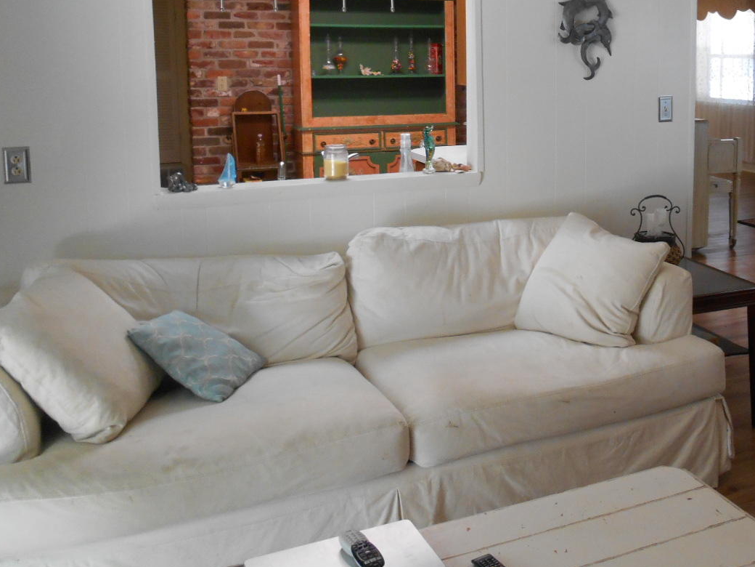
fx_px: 872
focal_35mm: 40
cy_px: 146
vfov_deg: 35.2
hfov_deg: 45.8
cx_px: 529
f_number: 3.4
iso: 280
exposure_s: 1/30
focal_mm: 4.7
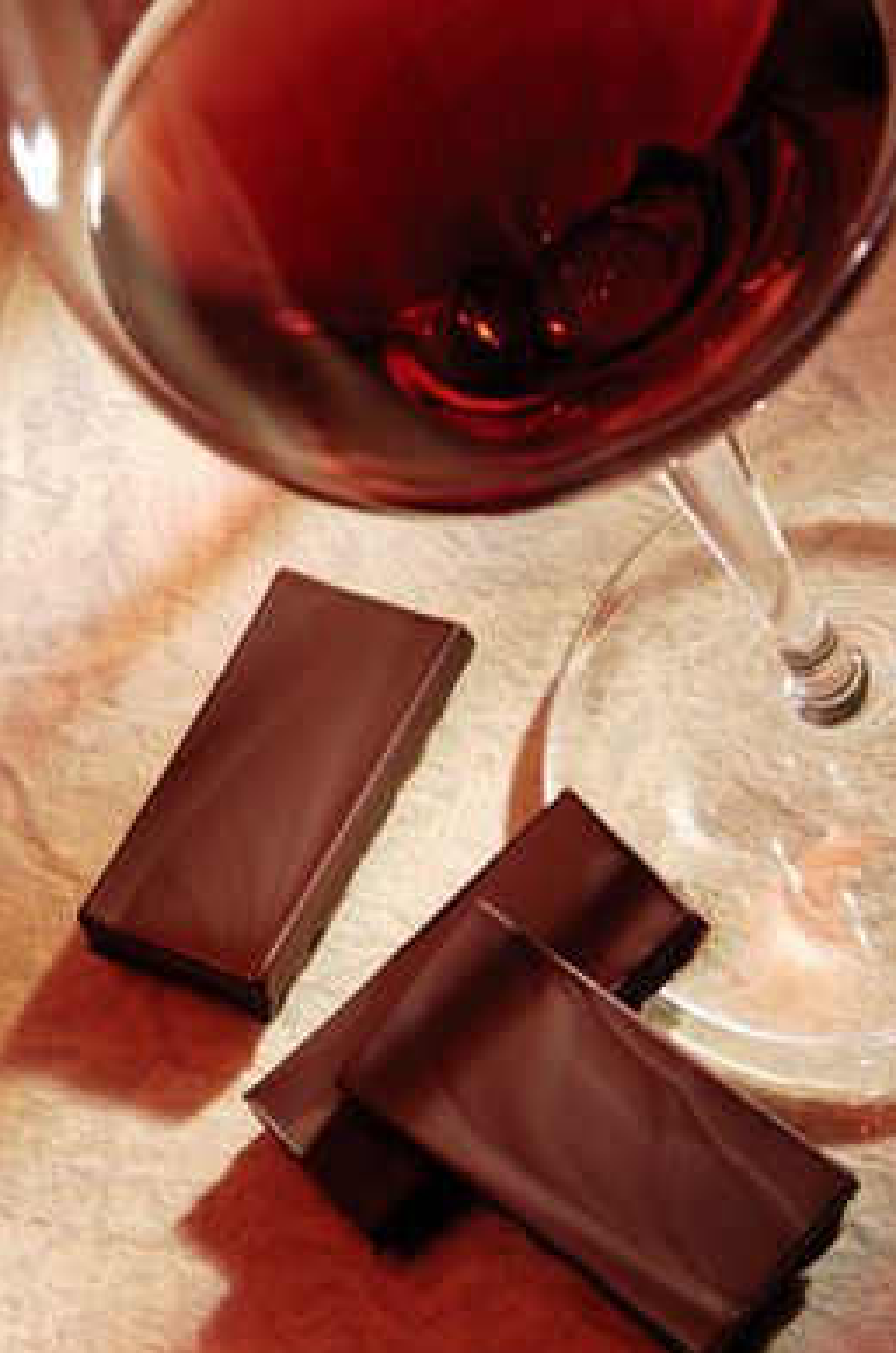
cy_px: 713
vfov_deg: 11.9
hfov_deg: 7.9
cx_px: 460
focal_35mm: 173
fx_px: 6470
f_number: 16
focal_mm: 105
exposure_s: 1/60
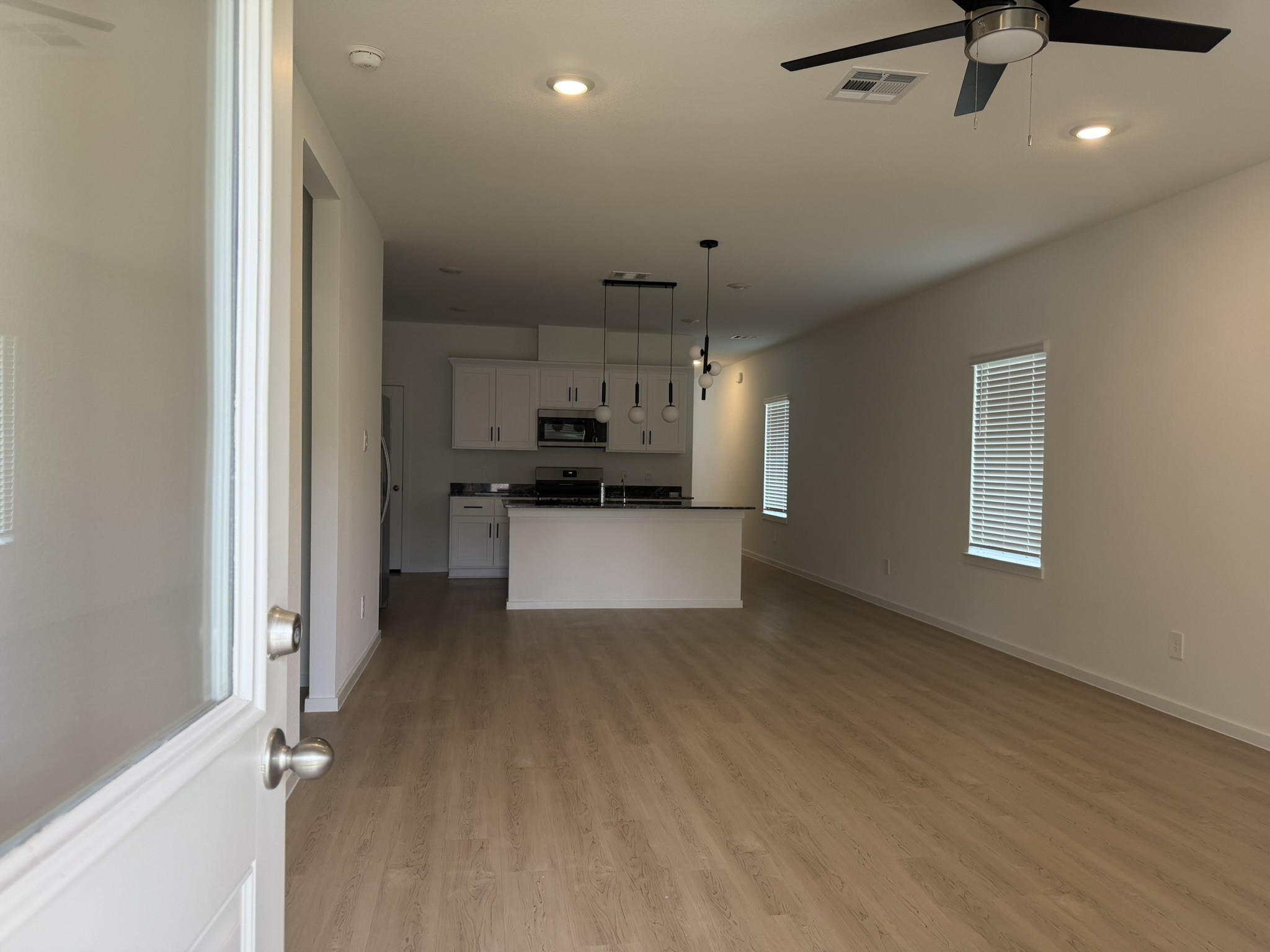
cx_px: 635
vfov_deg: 56.8
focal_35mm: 24
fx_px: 881
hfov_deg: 71.6
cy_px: 476
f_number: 1.78
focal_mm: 6.76
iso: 100
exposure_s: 1/120
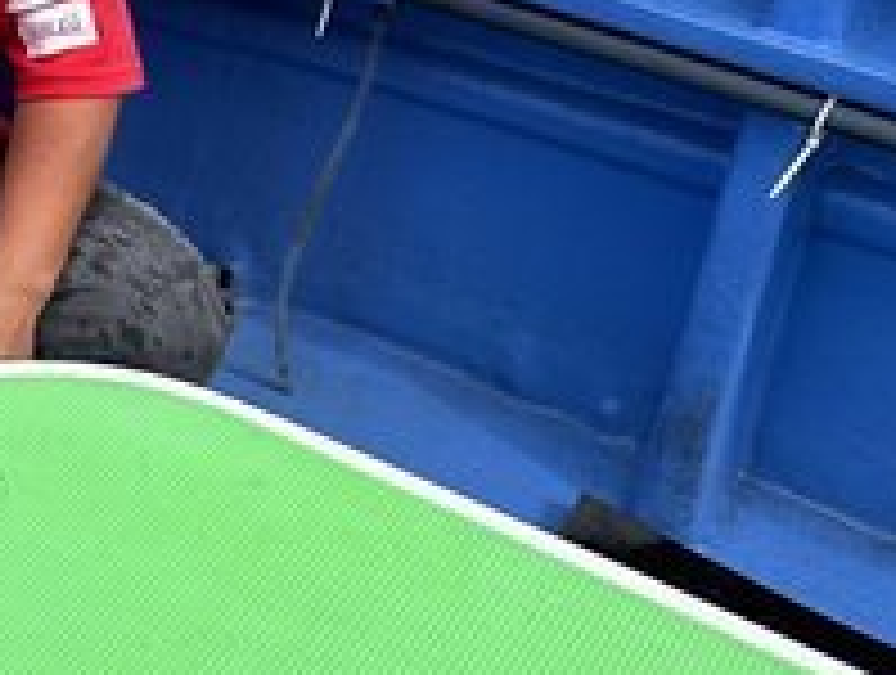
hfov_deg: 22.8
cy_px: 392
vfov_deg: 19.2
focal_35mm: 77
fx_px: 1997
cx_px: -234
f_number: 1.78
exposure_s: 1/2967
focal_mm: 6.86
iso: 80
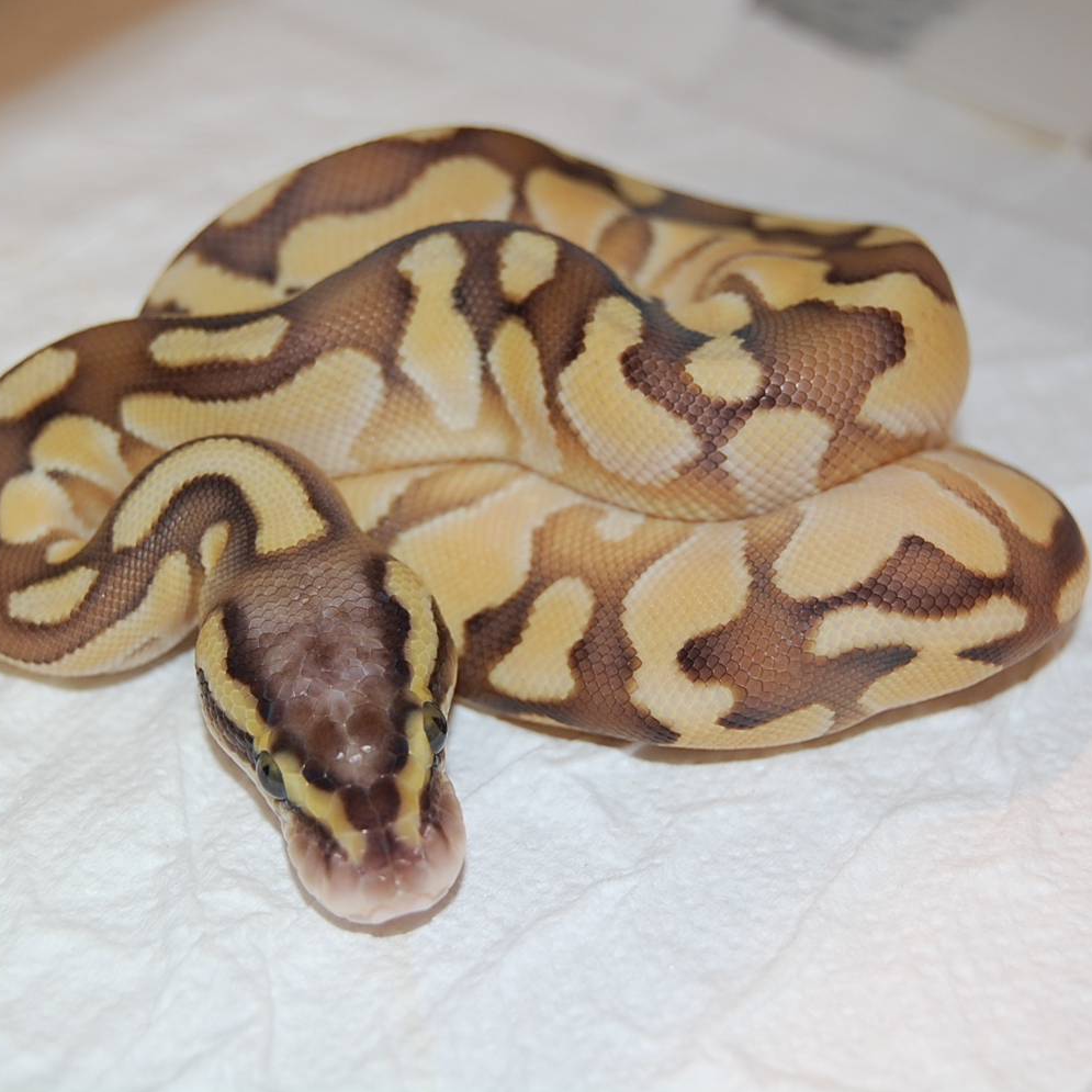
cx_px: 448
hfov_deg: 20.0
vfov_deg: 20.0
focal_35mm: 87
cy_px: 547
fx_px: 3092
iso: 400
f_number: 5.3
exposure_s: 1/60
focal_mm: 45
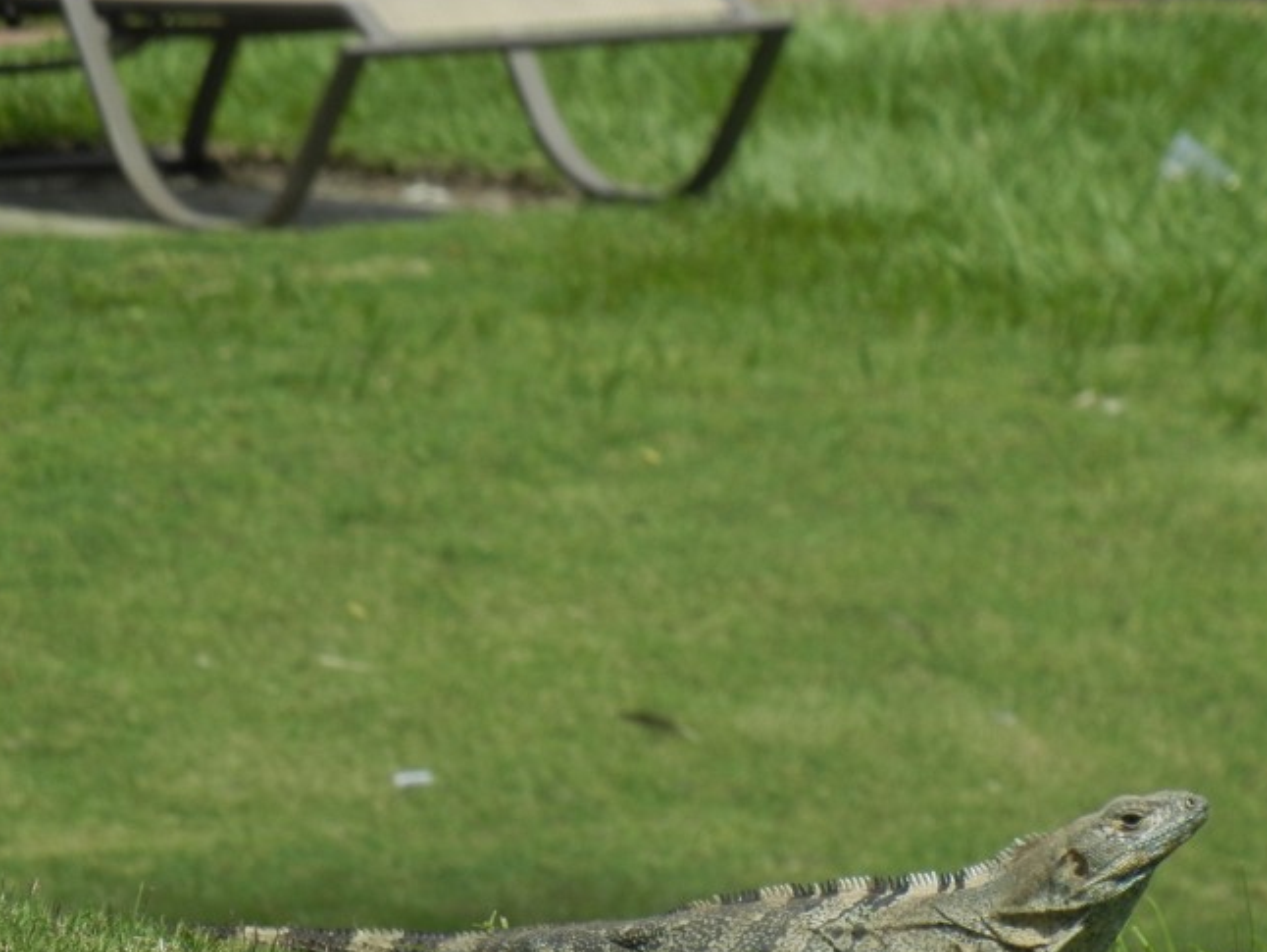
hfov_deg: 6.2
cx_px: 951
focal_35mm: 317
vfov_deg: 4.7
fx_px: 11607
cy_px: 630
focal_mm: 36
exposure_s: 1/821
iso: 160
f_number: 4.7
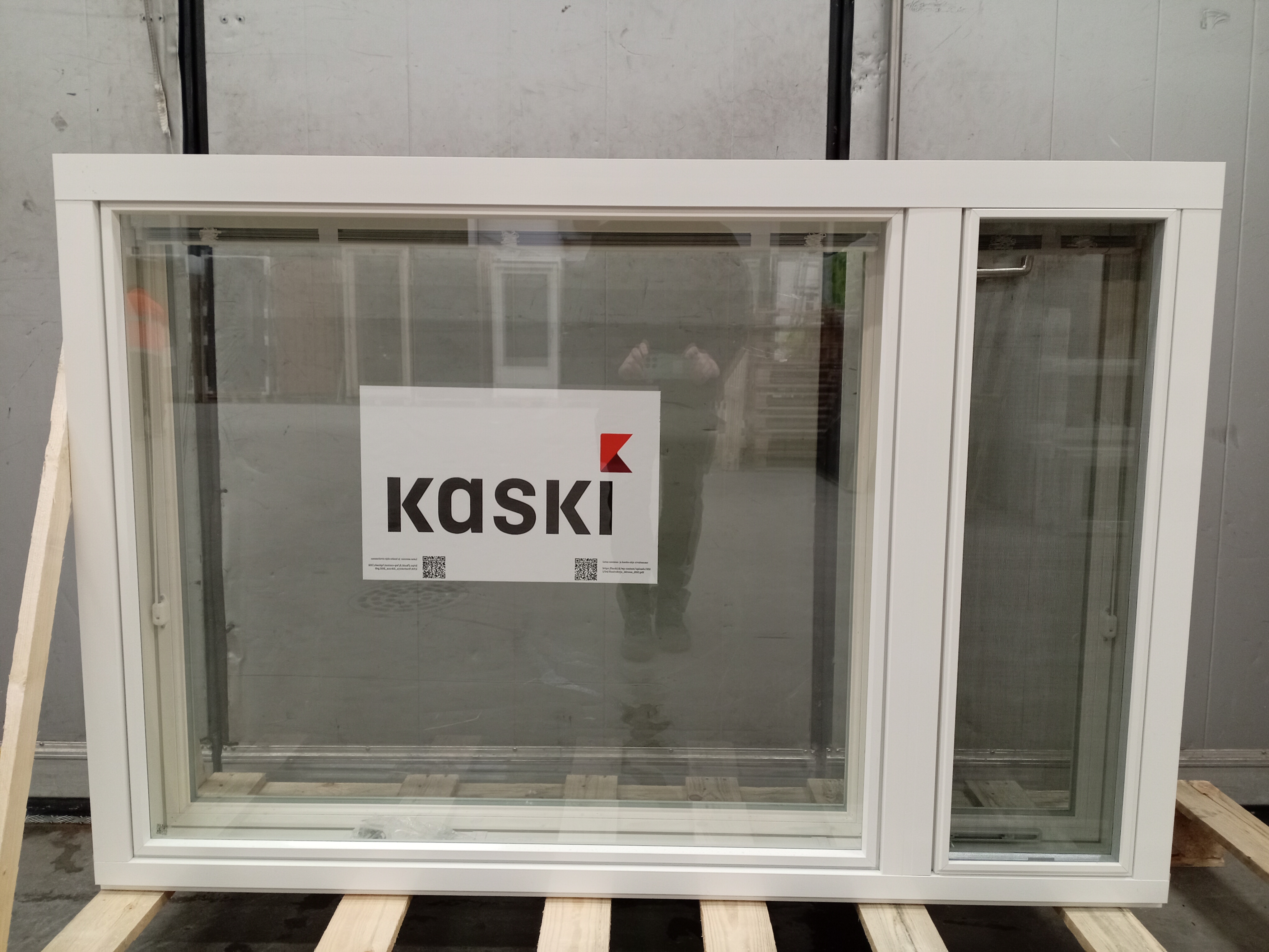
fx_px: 990
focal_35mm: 27
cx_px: 634
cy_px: 476
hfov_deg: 65.3
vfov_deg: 51.4
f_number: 1.8
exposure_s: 1/25
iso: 850
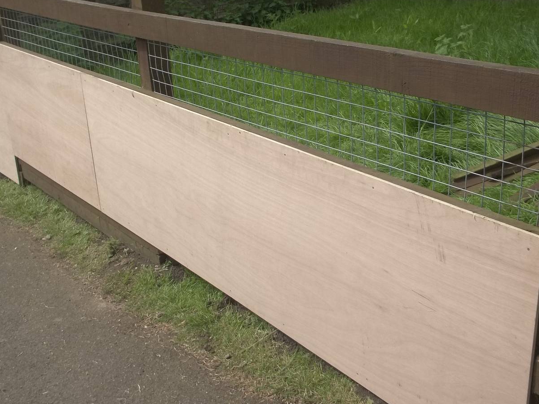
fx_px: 685
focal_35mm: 44
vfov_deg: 32.9
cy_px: 194
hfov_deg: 42.9
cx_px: 287
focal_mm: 5.9
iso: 80
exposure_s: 1/400
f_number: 3.3
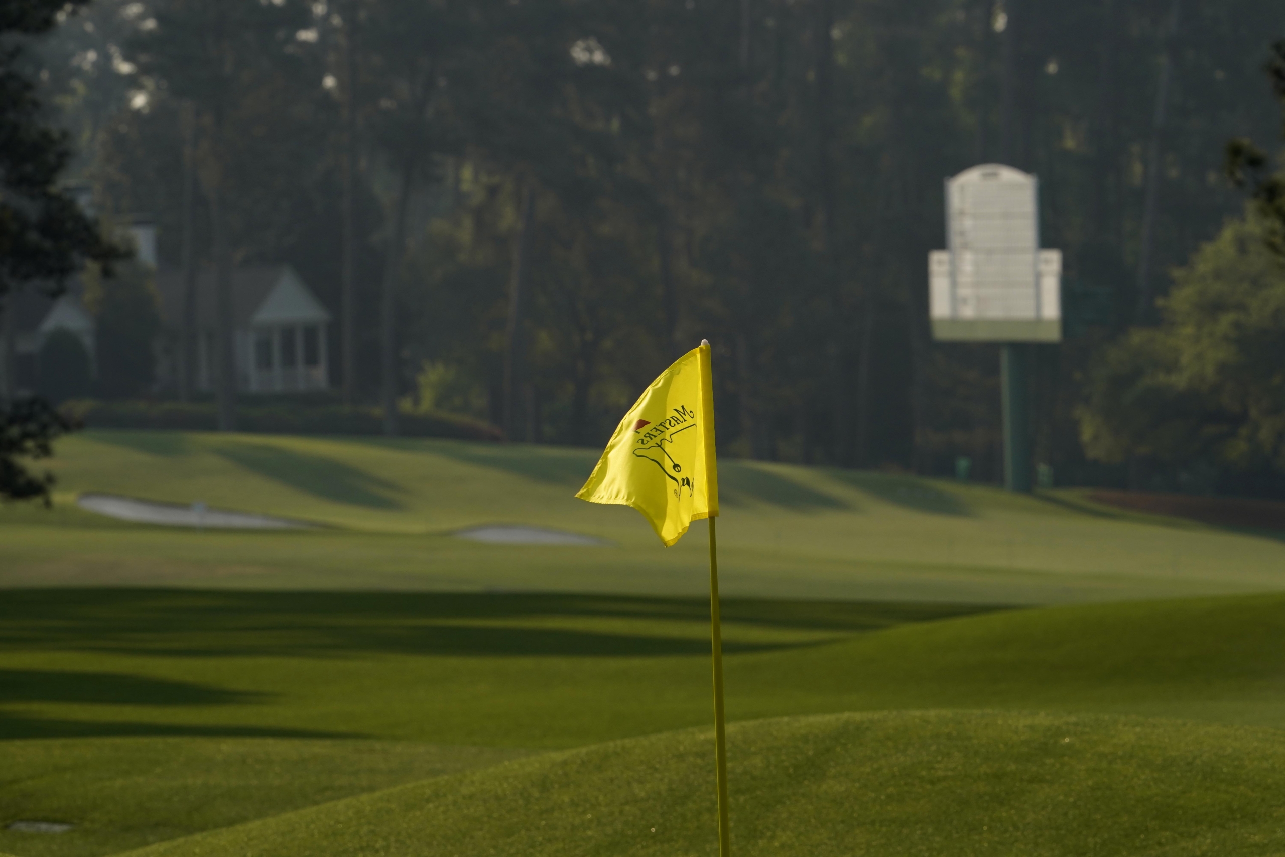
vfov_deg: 4.2
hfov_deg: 6.3
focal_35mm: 326
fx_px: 11636
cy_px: 428
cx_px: 642
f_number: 14
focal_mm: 326
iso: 800
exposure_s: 1/640
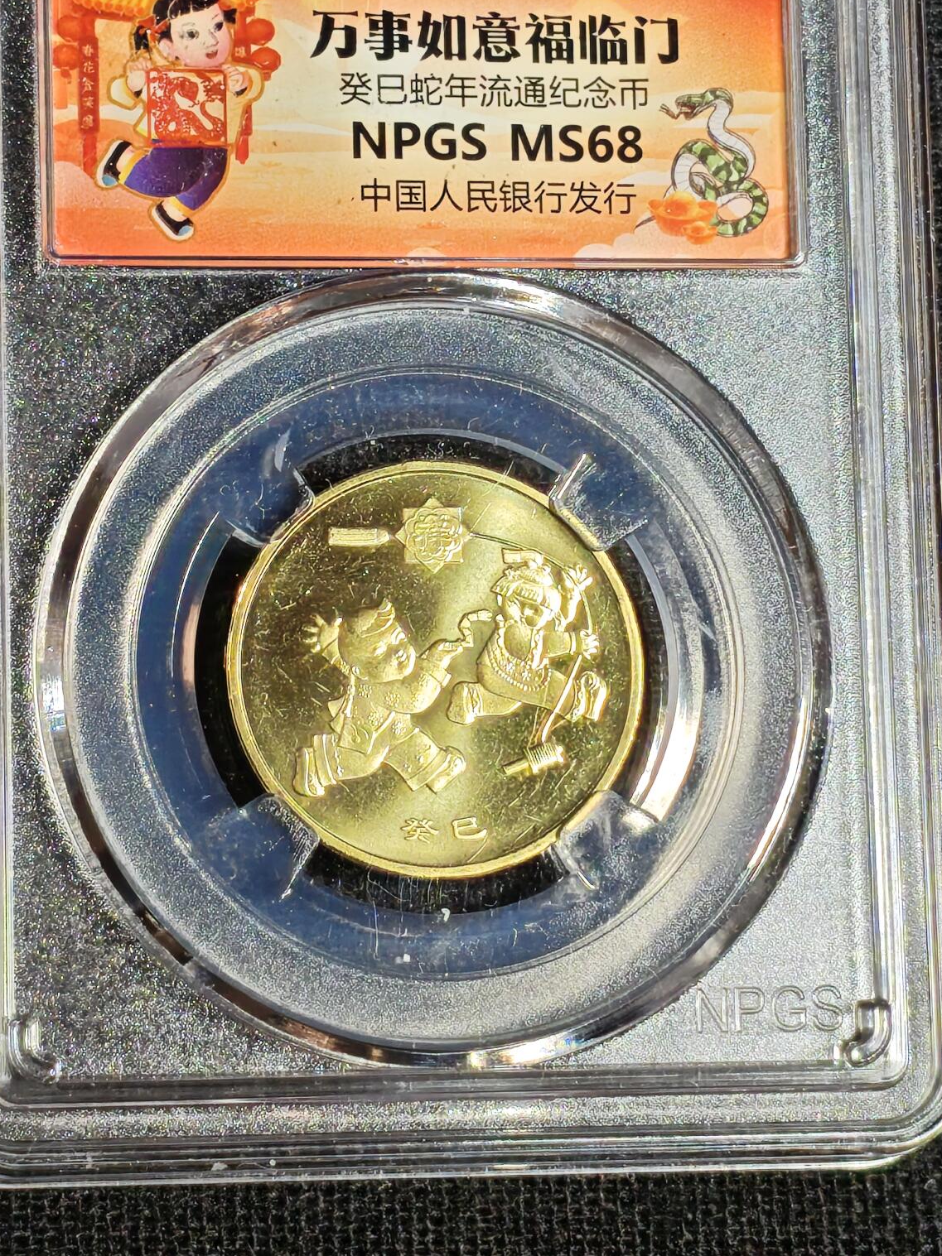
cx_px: 433
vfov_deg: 15.5
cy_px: 513
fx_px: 4610
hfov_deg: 11.7
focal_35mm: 127
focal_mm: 4.94
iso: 50
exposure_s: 1/649
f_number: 1.5
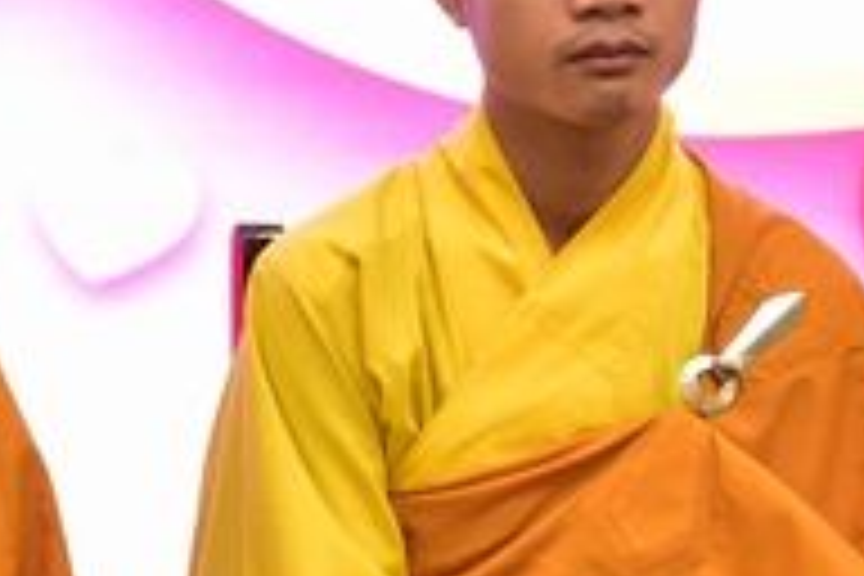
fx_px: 4224
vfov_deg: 7.8
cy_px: 313
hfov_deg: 11.3
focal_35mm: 176
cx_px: -338
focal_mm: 52
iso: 800
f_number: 4
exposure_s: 1/40
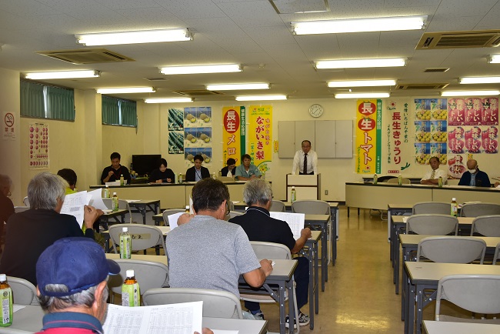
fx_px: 521
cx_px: 250
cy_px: 167
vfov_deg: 35.5
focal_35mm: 38
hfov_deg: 51.3
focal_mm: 25
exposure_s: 1/200
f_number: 4.5
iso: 400
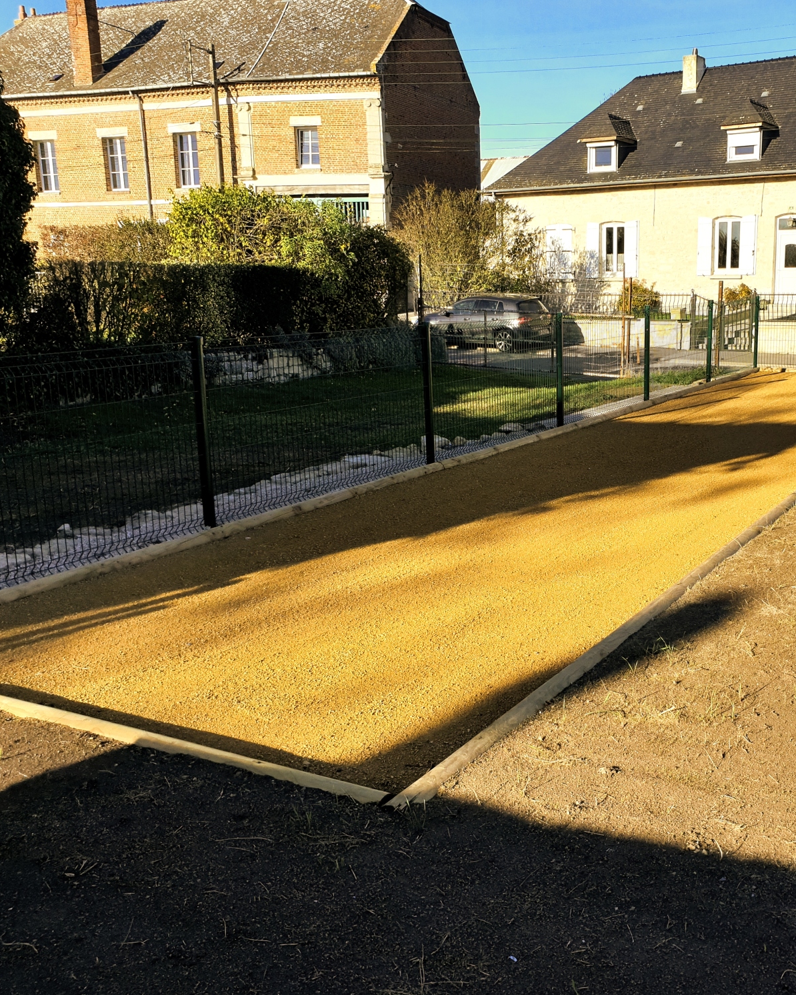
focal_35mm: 34
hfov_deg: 42.2
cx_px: 585
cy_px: 498
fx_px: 1001
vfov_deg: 52.9
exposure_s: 1/1497
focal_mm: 4.3
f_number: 2.4
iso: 50
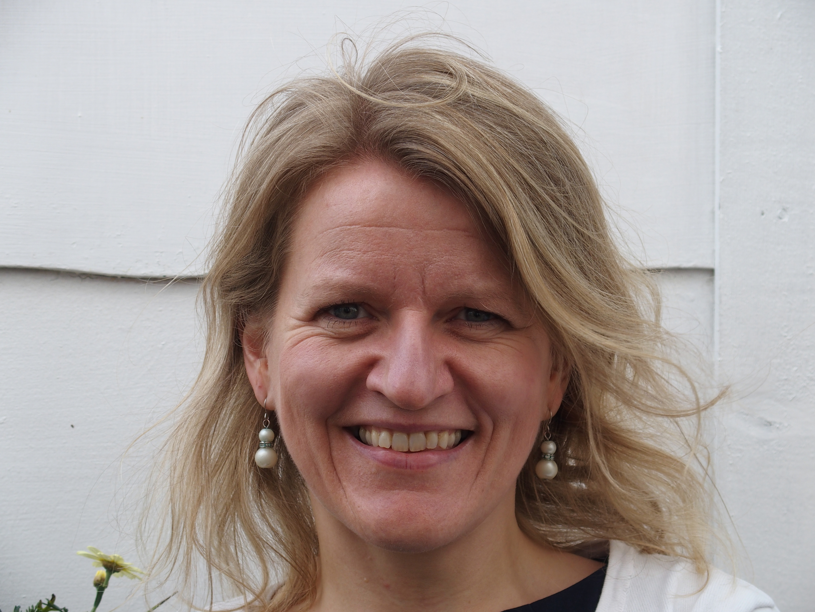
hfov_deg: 17.6
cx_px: 408
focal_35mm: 112
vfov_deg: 13.2
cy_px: 306
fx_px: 2637
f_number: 3.5
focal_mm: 24
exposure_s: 1/400
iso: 100
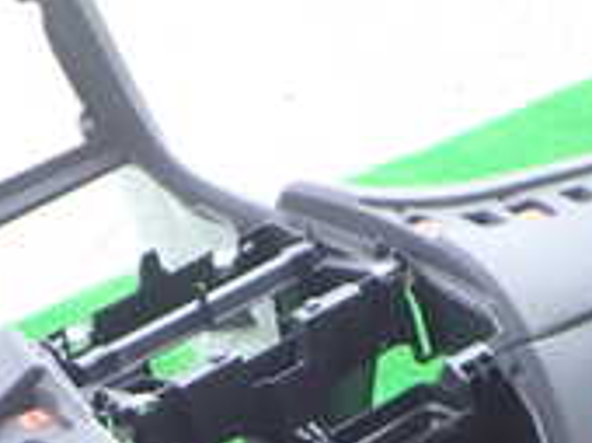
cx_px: 122
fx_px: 1810
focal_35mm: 106
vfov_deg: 13.4
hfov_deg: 18.4
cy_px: 586
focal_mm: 5.4
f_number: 2.3
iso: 125
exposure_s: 1/125
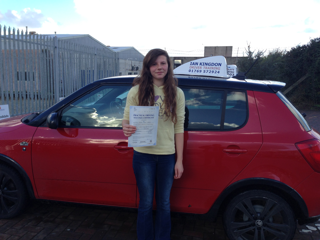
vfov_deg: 42.9
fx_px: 305
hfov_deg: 55.4
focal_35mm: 33
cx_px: 160
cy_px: 120
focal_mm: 4.12
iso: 50
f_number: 2.4
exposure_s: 1/423
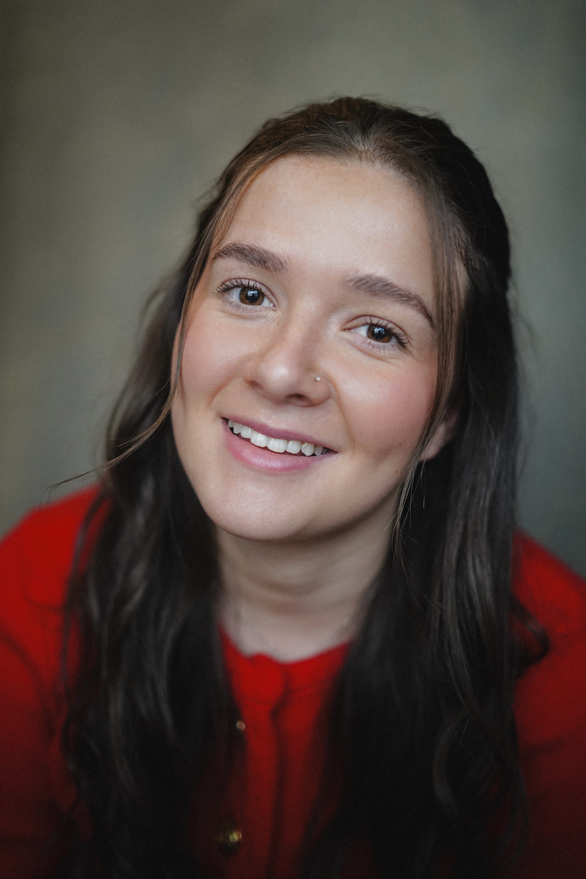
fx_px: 855
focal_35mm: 35
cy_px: 440
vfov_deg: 54.4
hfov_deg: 37.9
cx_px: 293
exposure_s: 1/125
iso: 2500
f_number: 1.4
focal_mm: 35
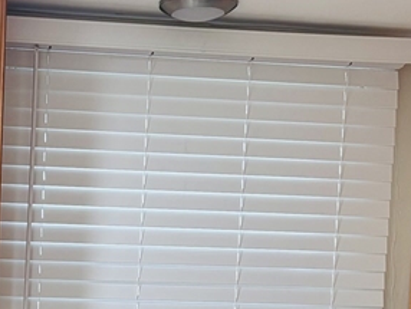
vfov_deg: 15.0
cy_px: 425
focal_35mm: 93
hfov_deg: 20.2
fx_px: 1105
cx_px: -30
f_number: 1.6
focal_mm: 5.96
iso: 200
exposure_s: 1/60
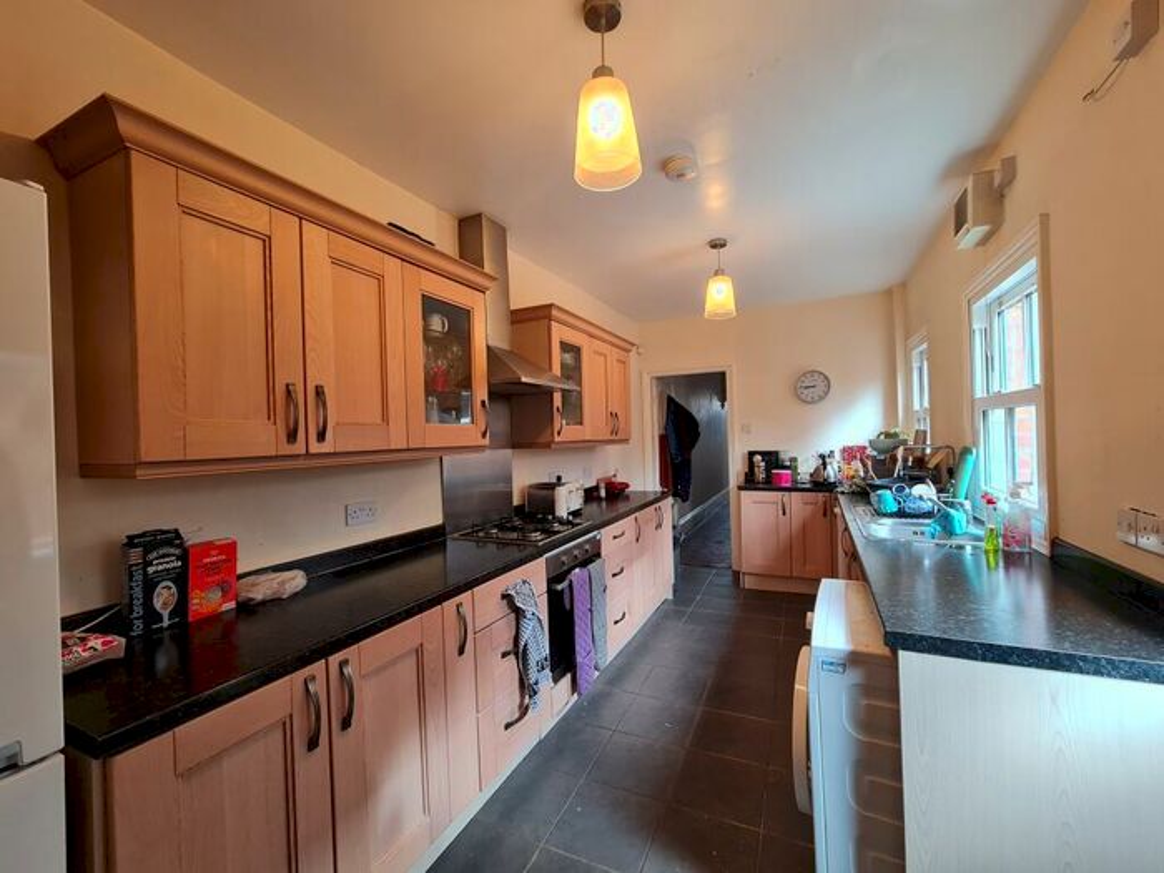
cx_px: 582
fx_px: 437
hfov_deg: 106.2
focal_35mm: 13
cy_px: 436
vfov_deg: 89.9
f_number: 2.2
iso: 160
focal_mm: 2.2
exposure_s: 1/50
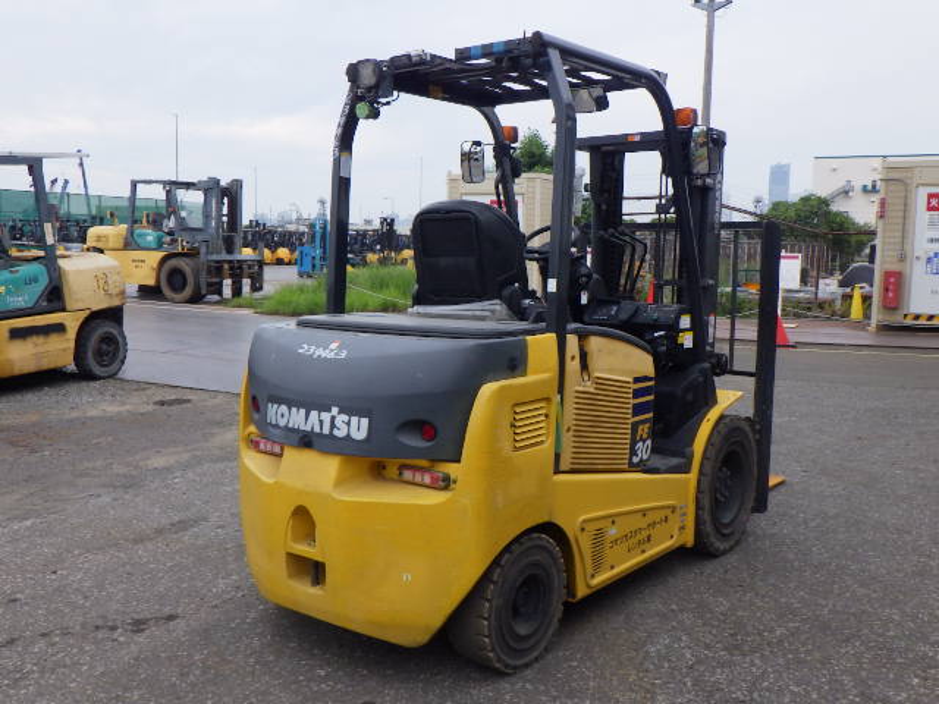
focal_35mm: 34
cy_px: 352
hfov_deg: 54.0
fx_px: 922
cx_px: 470
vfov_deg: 41.8
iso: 250
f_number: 4.6
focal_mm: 6.1
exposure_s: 1/640
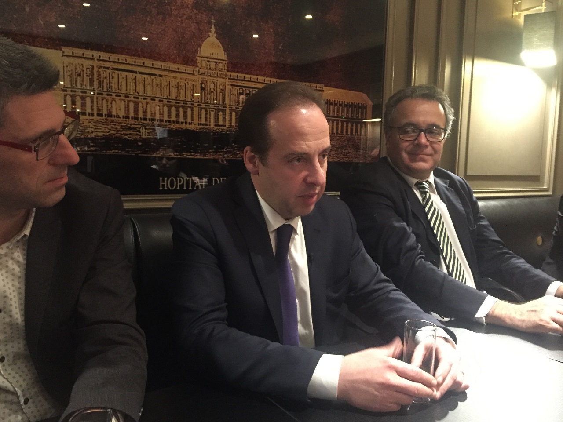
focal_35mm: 29
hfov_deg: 61.7
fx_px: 472
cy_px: 211
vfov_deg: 48.2
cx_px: 282
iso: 640
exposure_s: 1/17
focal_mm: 4.15
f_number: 2.2
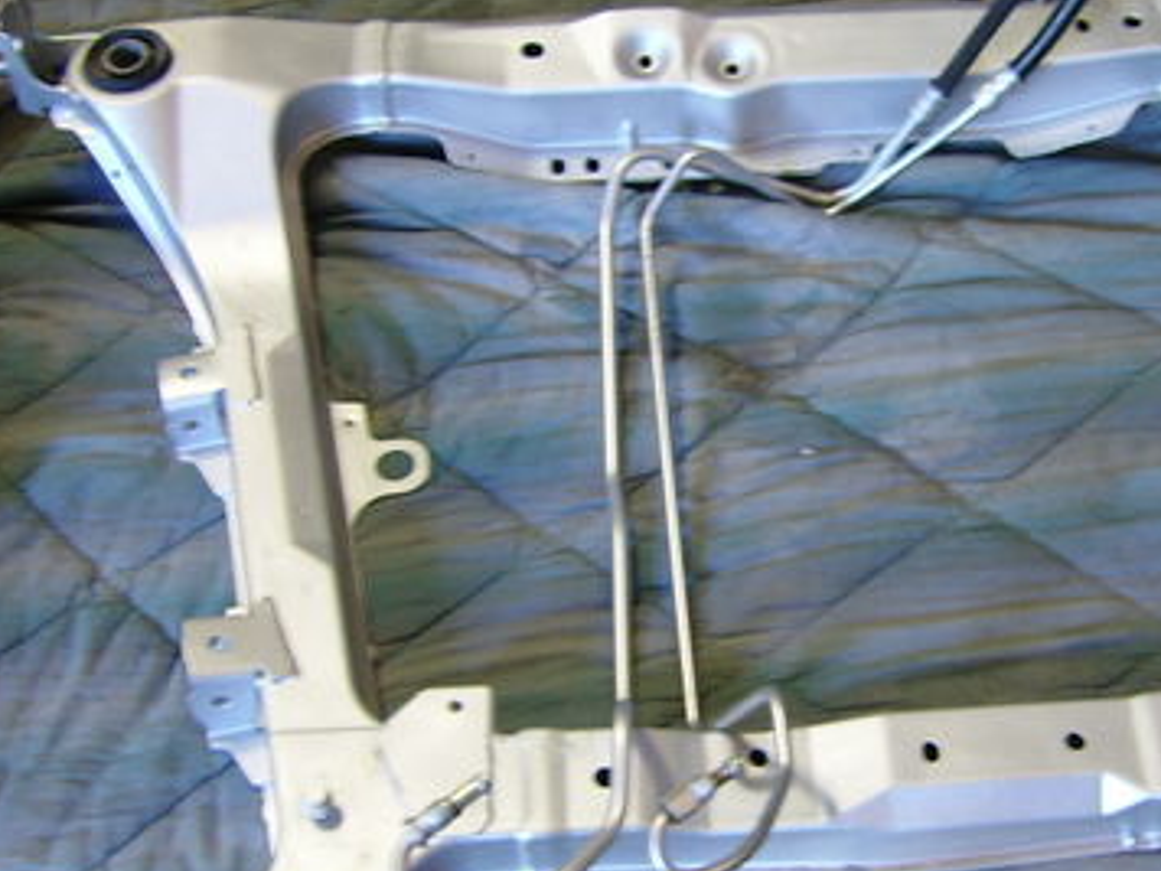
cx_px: 770
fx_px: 2113
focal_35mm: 63
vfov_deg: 23.3
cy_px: 466
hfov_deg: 30.5
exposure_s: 1/6
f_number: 2.8
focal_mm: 5.95
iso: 100
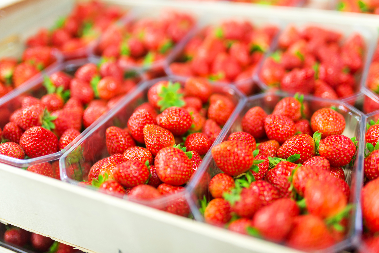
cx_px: 190
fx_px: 369
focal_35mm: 35
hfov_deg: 54.4
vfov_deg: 37.9
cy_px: 126
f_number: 1.6
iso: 400
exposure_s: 1/80
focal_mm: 35
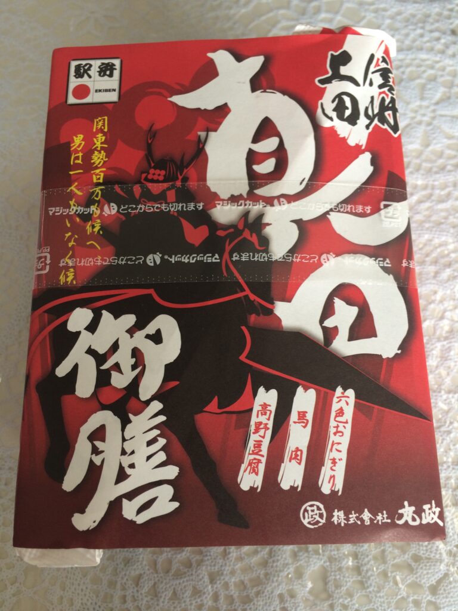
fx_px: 512
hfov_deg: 48.2
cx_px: 229
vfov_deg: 61.7
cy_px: 306
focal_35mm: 29
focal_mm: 4.15
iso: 32
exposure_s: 1/40
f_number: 2.2
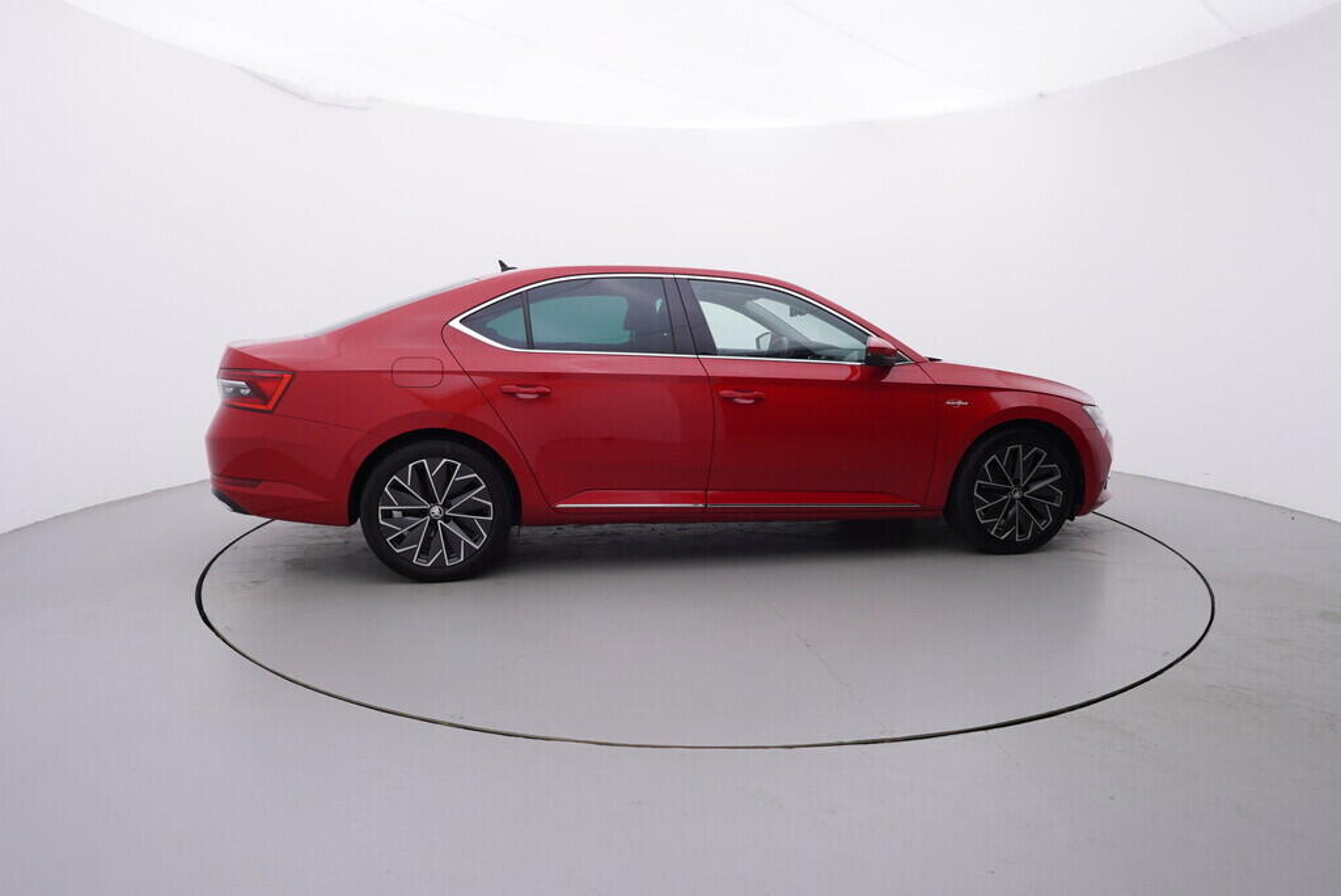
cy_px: 448
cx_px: 670
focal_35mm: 22
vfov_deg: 56.2
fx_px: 839
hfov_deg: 77.3
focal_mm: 15
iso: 200
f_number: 5
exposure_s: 1/80
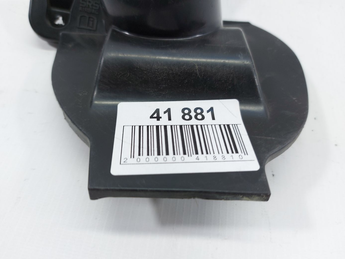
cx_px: 172
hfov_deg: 71.6
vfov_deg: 56.8
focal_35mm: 24
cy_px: 130
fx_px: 239
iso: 50
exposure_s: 1/50
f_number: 1.8
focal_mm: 5.23
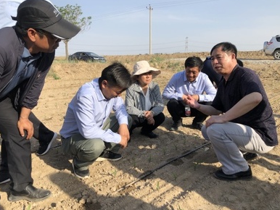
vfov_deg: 48.3
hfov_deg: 61.6
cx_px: 142
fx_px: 235
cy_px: 104
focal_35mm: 29
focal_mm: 3.99
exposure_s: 1/1453
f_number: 1.8
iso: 20
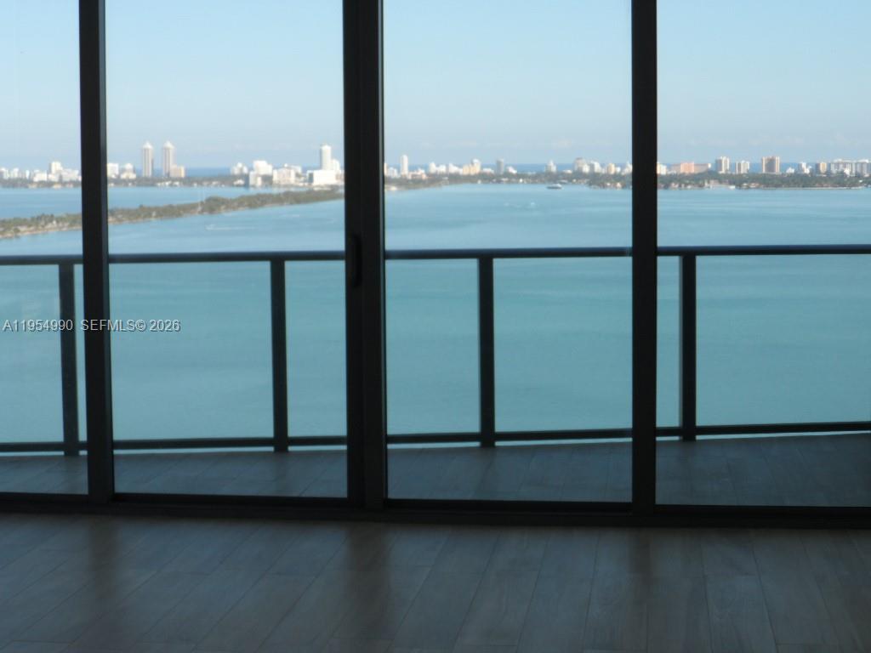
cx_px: 436
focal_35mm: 73
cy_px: 326
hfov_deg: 26.7
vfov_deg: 20.2
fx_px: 1837
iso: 80
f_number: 4.3
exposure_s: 1/350
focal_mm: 11.9
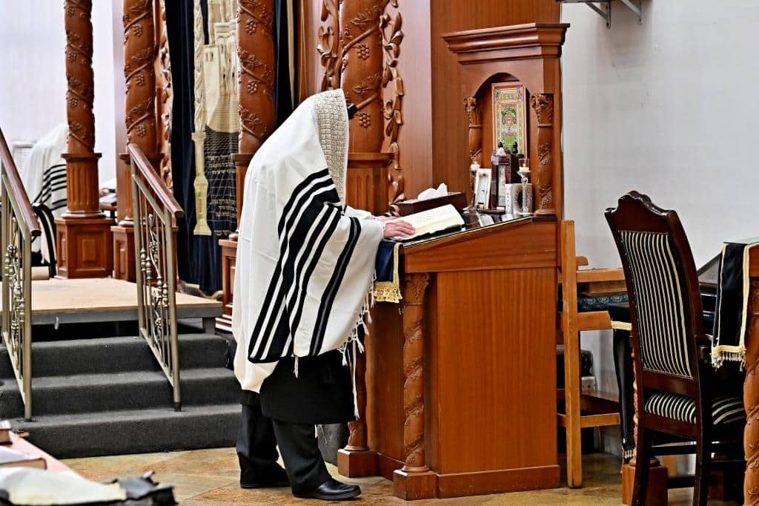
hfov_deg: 21.7
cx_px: 380
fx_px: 1981
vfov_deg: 14.5
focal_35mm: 94
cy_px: 253
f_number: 4
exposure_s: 1/250
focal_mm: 63
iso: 800
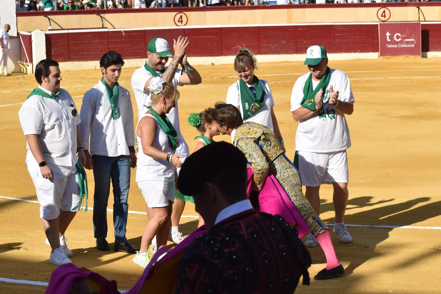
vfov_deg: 13.0
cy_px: 147
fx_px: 1286
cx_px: 220
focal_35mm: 105
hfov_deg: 19.5
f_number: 9
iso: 400
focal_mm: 70
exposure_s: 1/1250
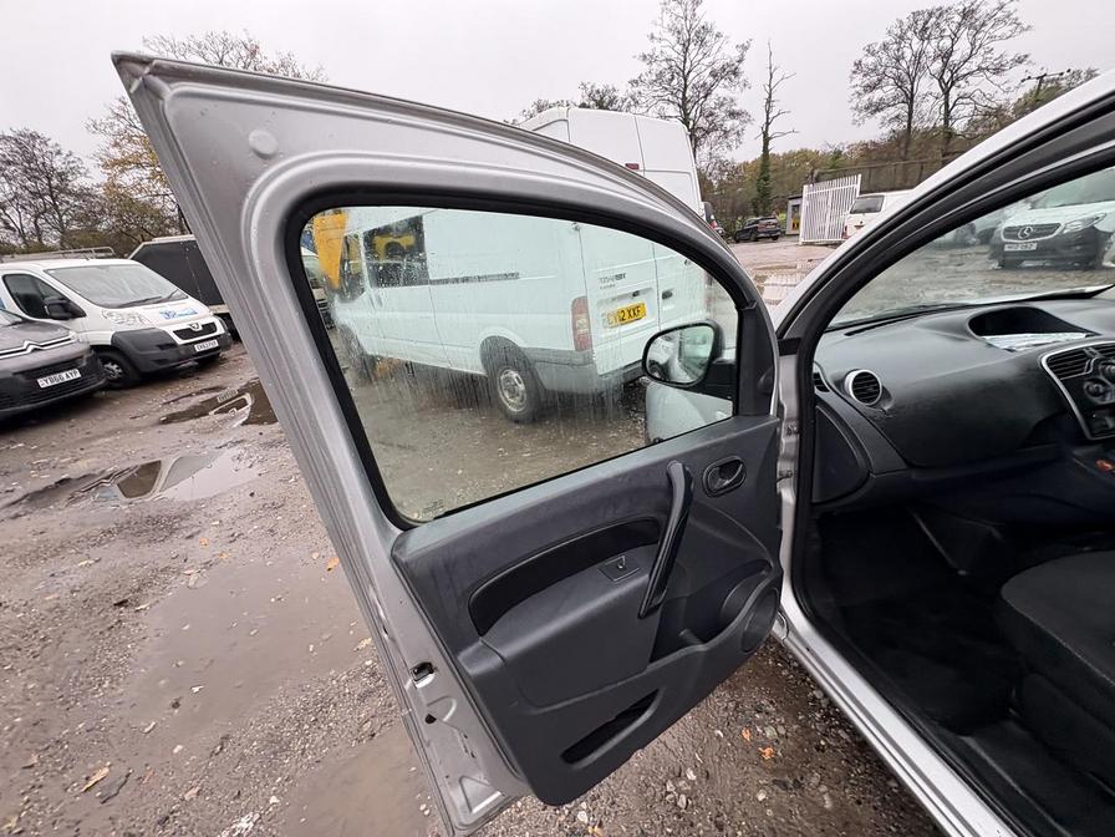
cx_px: 558
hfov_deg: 102.1
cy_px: 418
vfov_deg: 85.7
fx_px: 451
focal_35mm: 14
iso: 50
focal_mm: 2.22
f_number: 2.2
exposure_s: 1/99
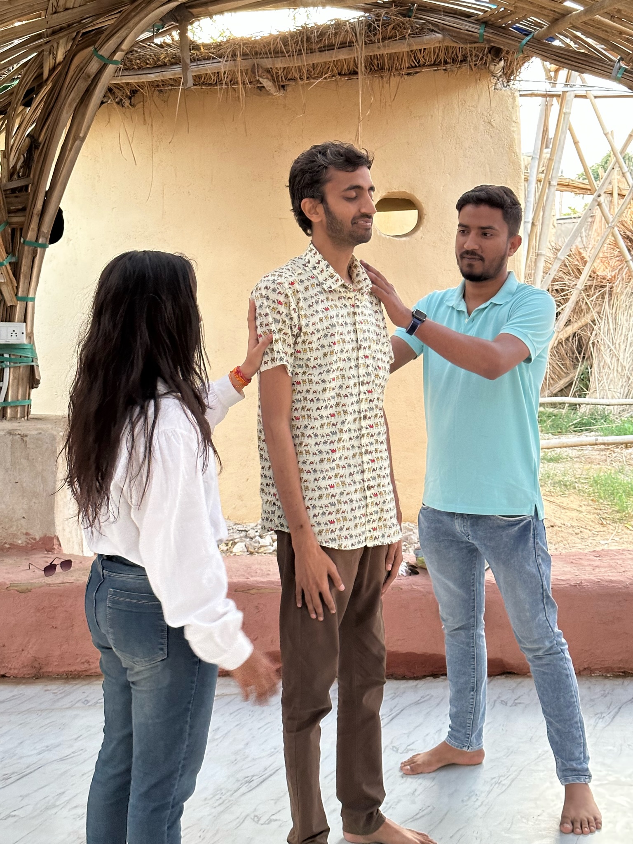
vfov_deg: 39.7
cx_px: 316
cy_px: 422
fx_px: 1171
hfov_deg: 30.3
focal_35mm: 48
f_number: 1.78
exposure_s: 1/60
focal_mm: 6.86
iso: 250
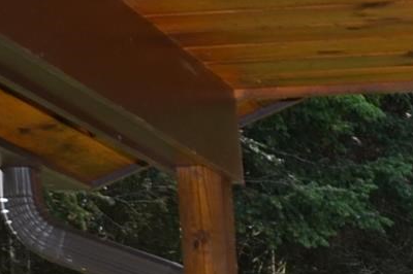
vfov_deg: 7.2
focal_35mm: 173
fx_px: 1983
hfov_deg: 11.3
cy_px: 757
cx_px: 675
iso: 110
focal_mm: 20
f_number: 4
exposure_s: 1/125
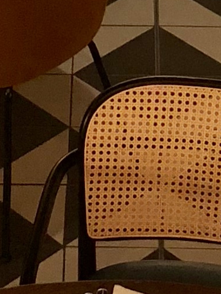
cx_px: 142
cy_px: 10
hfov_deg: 6.6
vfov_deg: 8.8
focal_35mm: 224
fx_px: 1907
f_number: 1.8
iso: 100
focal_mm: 4
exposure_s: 1/4
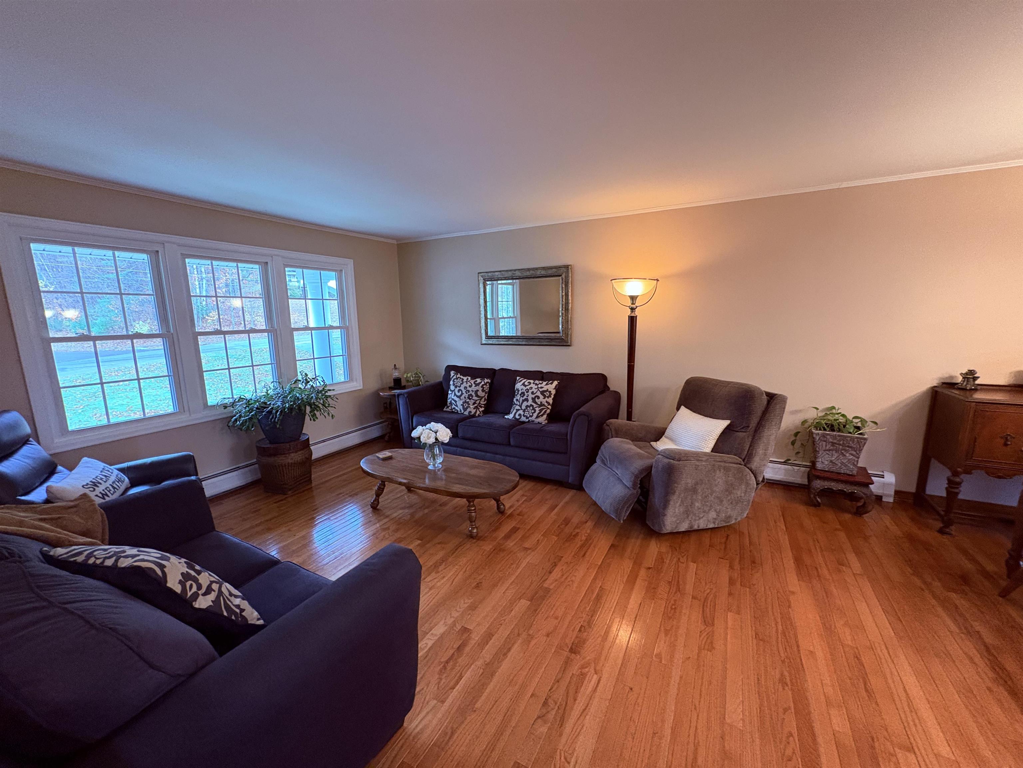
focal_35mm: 14
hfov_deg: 102.1
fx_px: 414
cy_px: 384
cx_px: 512
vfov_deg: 85.7
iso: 500
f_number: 2.2
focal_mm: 2.22
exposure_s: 1/60
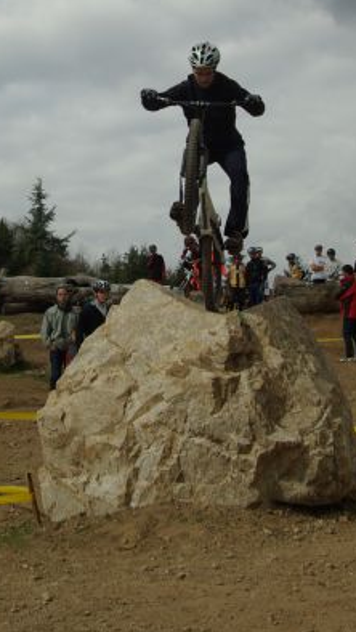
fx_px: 1123
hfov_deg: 17.9
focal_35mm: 67
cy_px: 168
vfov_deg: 31.0
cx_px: 97
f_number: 6.7
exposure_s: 1/350
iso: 100
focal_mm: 28
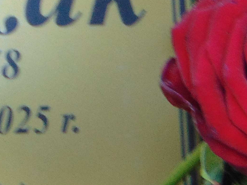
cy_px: 11
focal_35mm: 535
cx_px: -55
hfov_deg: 3.7
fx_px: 3817
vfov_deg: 2.8
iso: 100
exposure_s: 1/60
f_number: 3.9
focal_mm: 19.4
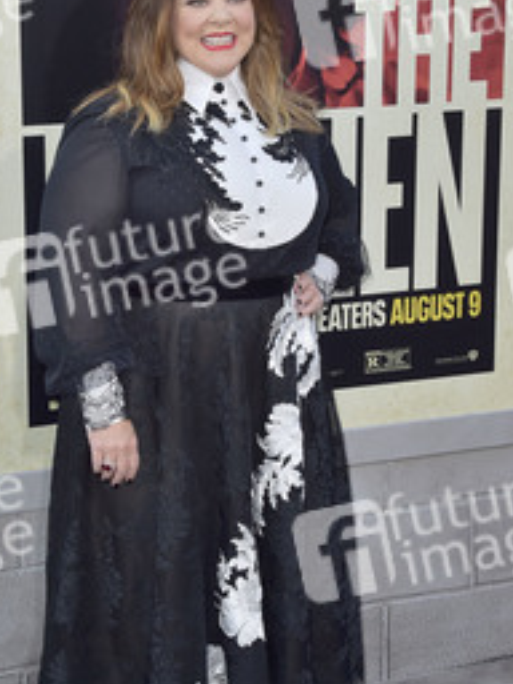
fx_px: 1482
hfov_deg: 19.6
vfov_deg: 25.9
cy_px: 406
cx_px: 188
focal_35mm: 75
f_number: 7.1
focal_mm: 50
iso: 320
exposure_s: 1/250
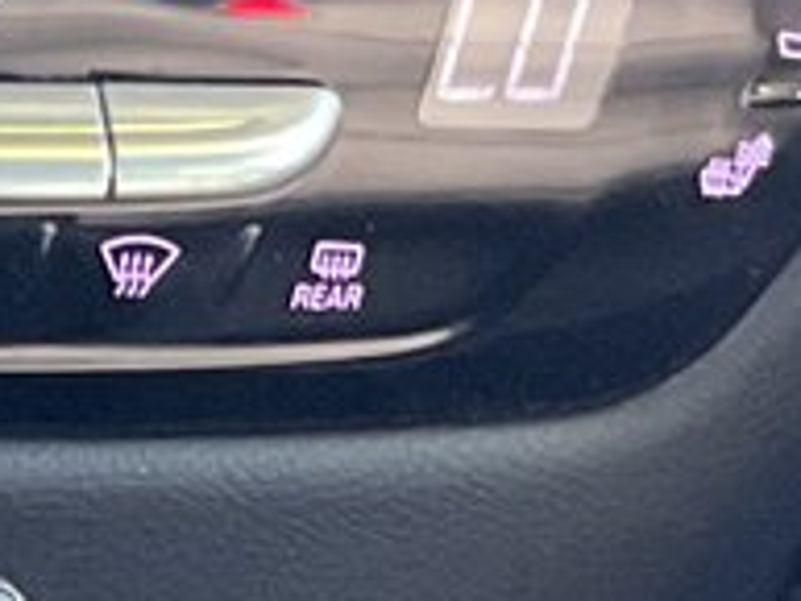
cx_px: 463
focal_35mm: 227
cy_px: 1730
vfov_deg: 6.1
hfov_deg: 8.7
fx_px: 5256
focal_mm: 3
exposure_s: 1/40
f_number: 1.8
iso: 200
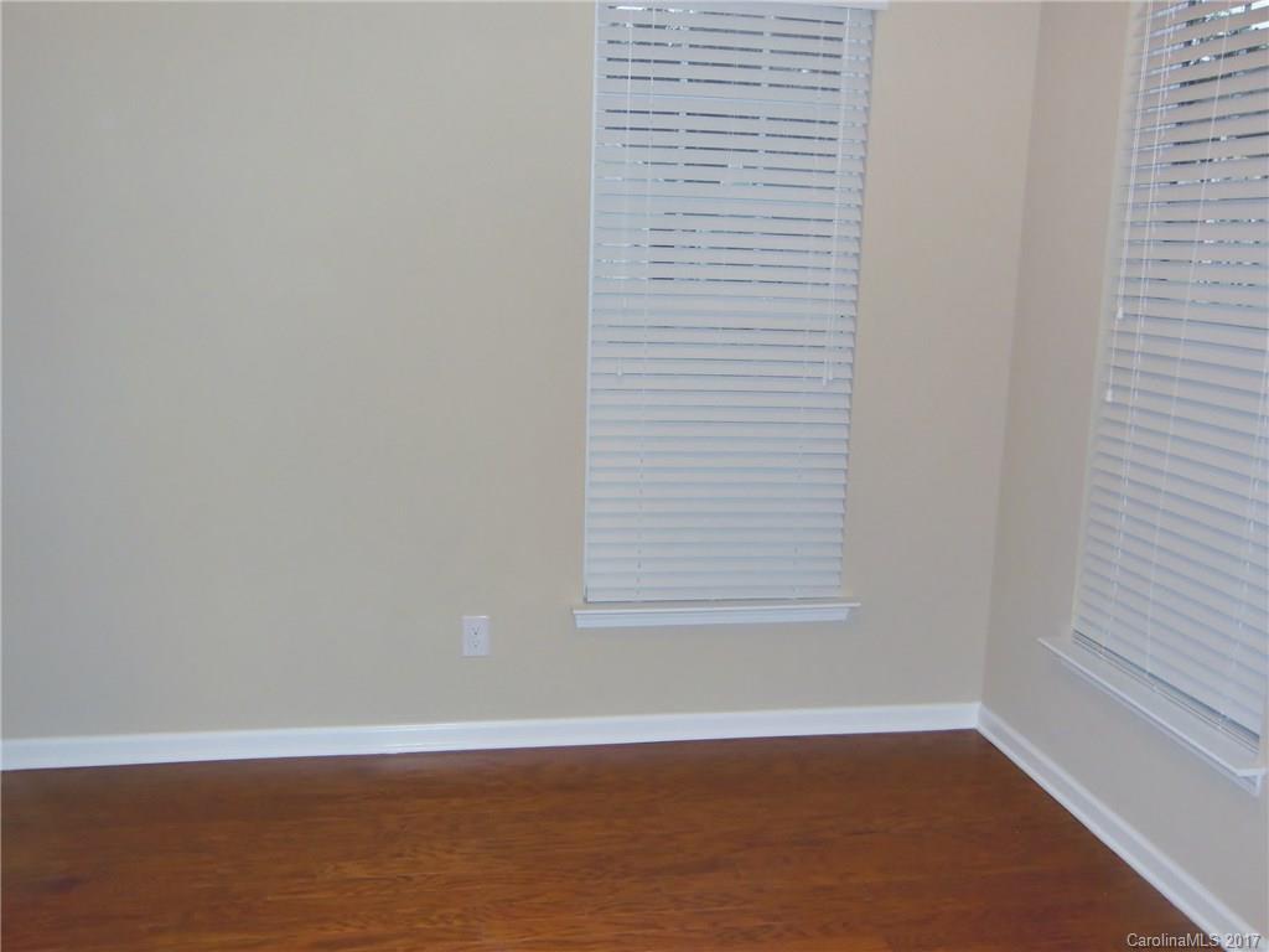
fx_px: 1246
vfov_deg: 41.8
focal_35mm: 34
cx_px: 634
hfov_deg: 54.0
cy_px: 476
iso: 320
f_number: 3.9
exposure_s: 1/30
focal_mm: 6
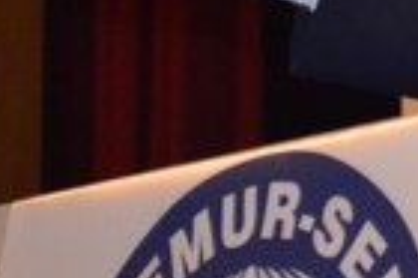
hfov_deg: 5.1
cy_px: -127
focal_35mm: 395
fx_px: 4586
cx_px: 767
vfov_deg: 3.5
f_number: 5.6
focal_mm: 55
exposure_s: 1/60
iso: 3200
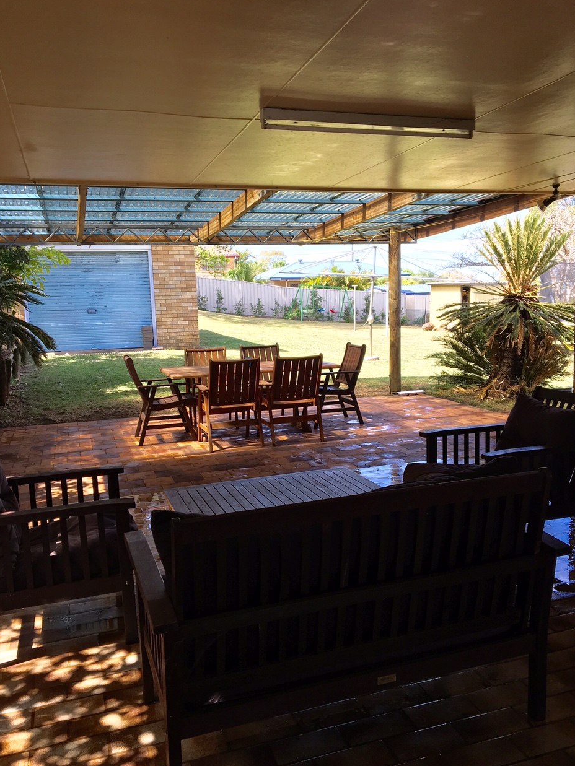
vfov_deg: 60.0
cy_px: 393
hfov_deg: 46.8
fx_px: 664
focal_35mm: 30
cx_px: 294
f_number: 2.2
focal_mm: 4.15
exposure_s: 1/334
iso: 25
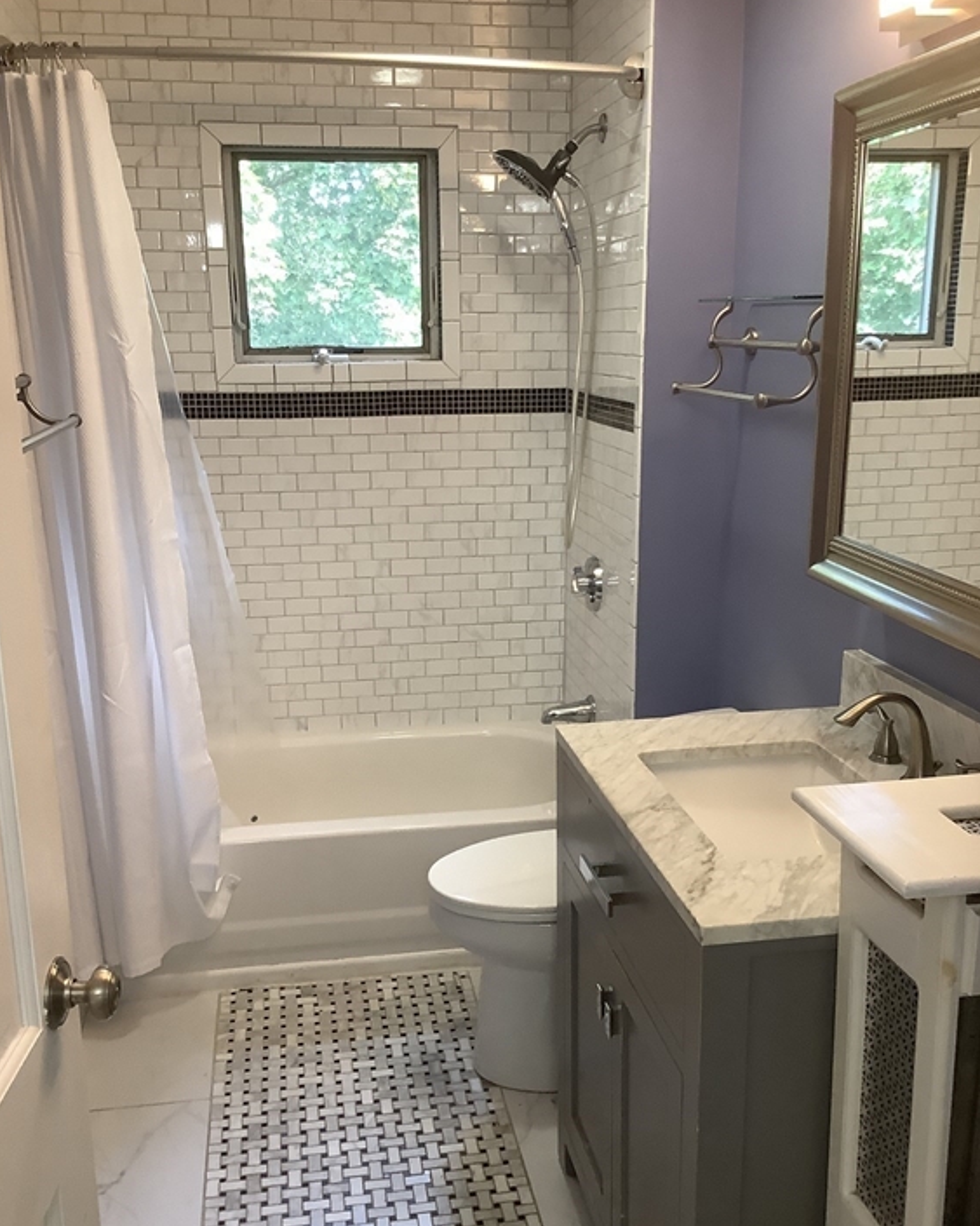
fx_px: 1197
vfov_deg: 54.2
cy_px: 657
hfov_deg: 44.5
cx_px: 484
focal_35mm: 33
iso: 160
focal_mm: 3.3
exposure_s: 1/60
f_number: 2.4
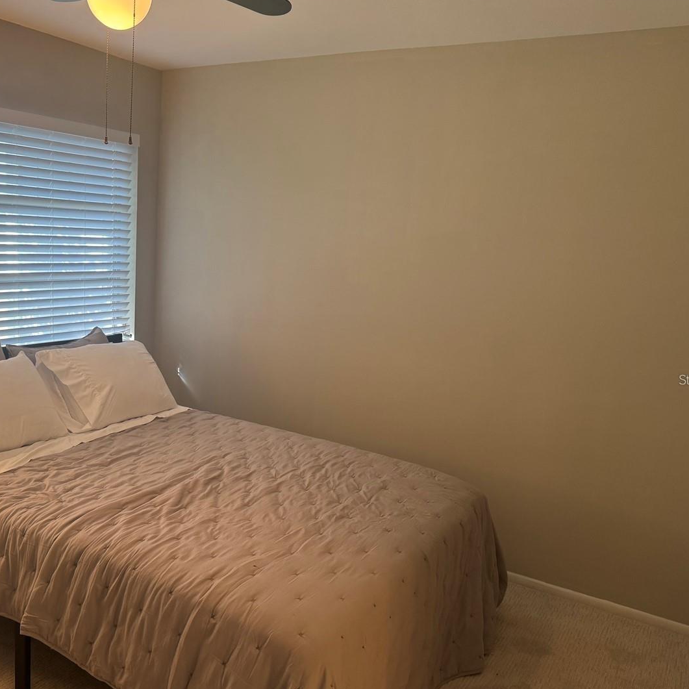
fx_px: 721
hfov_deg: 50.0
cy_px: 379
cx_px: 221
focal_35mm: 32
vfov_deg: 51.0
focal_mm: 6.86
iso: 125
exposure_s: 1/60
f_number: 1.78
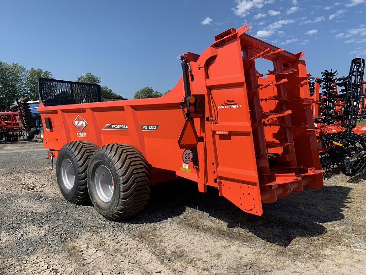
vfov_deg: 53.1
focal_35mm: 26
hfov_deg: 67.3
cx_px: 183
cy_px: 138
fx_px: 275
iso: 25
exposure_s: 1/1916
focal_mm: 4.25
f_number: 1.8
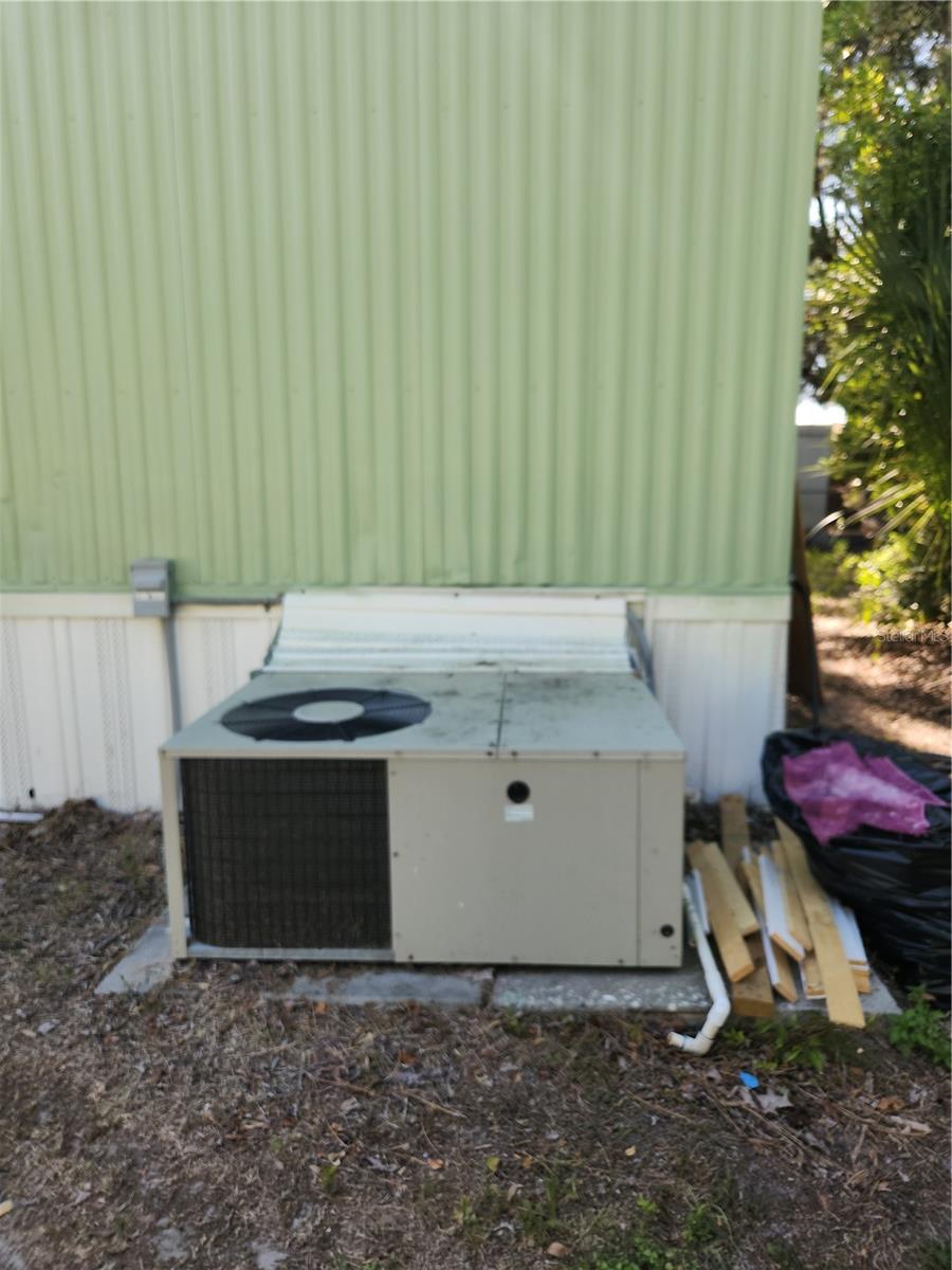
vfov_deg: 73.9
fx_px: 843
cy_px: 635
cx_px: 476
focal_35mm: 23
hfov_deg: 58.9
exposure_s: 1/194
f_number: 1.8
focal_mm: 5.4
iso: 20
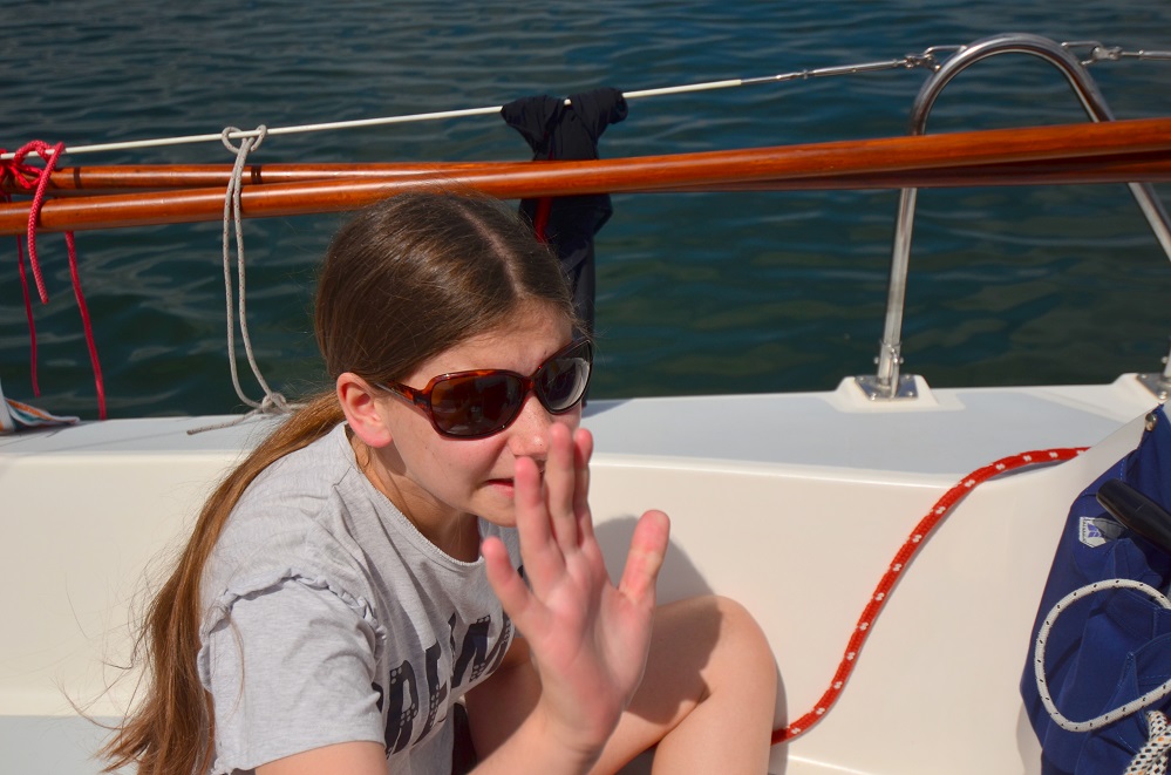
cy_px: 388
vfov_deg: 36.7
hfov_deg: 53.2
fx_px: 1168
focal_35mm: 36
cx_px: 586
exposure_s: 1/8000
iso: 160
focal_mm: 24
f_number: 4
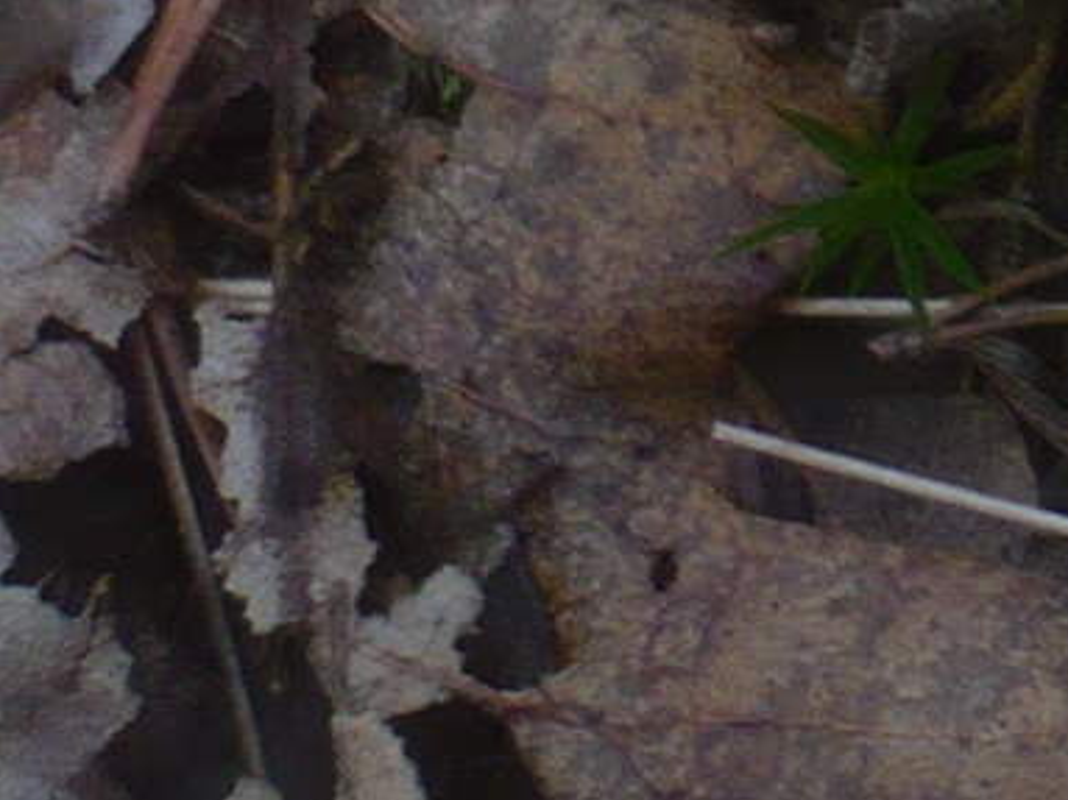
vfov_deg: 7.7
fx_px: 5768
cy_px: -672
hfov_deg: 9.1
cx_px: 2853
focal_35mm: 187
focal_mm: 5.8
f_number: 2.8
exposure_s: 1/80
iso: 100
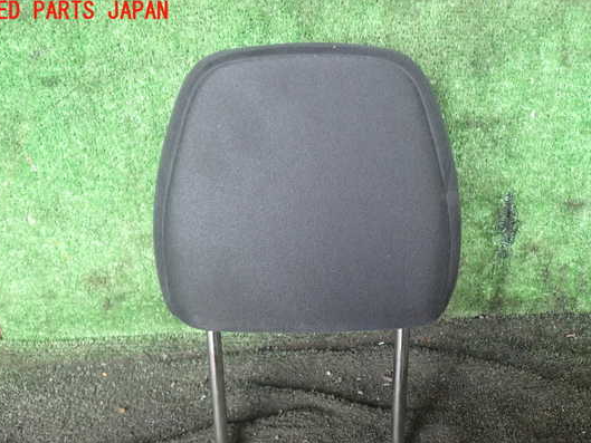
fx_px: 581
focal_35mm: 34
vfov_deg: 41.7
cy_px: 249
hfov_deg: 53.9
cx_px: 301
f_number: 2.3
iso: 320
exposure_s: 1/30
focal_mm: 5.4
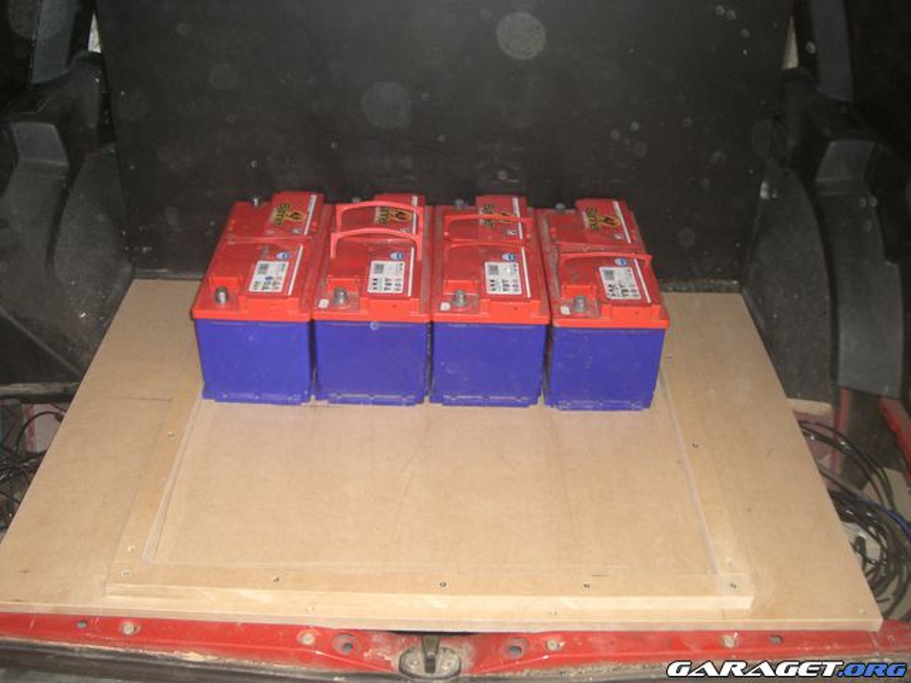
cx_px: 456
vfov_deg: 37.7
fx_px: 1000
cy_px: 342
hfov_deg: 49.0
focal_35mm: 38
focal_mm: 6.2
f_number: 2.7
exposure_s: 1/60
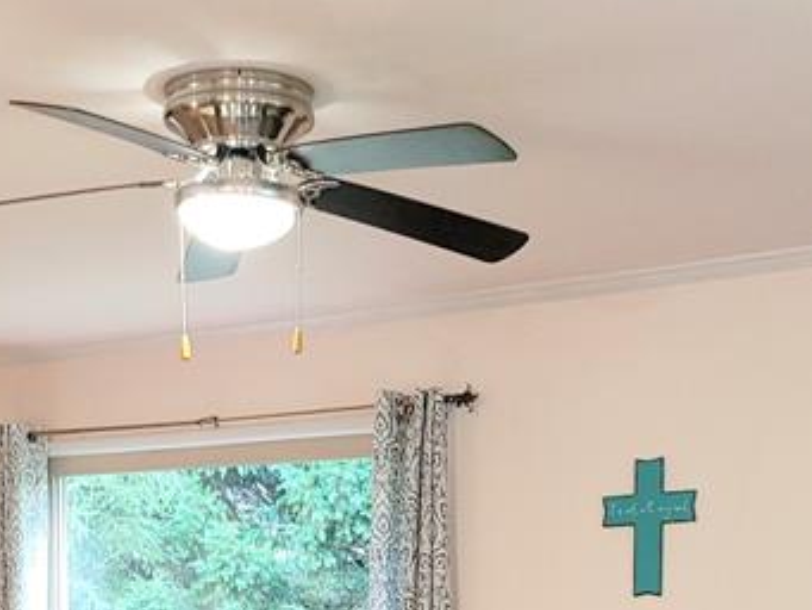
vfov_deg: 17.4
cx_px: 276
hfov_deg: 24.9
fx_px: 1830
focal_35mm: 78
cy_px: 855
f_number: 1.8
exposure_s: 1/20
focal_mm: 5
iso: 160
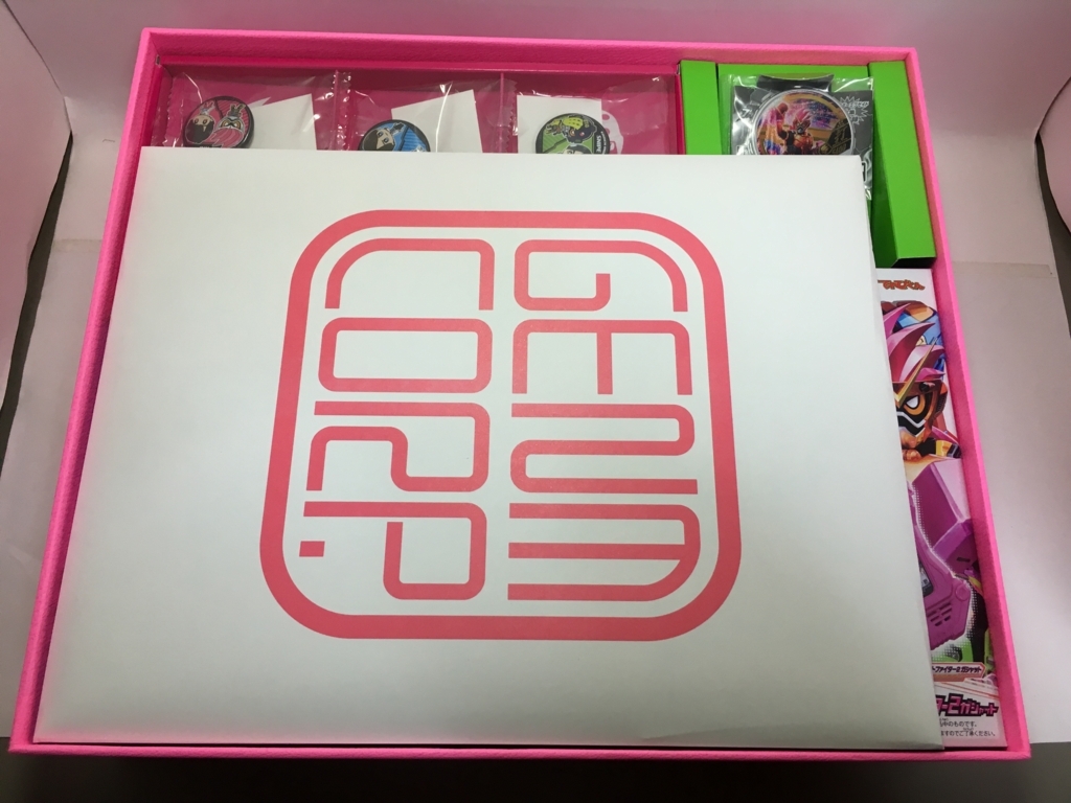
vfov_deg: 48.2
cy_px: 402
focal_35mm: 29
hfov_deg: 61.7
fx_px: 897
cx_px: 536
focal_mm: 4.15
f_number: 2.2
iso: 32
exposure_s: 1/40
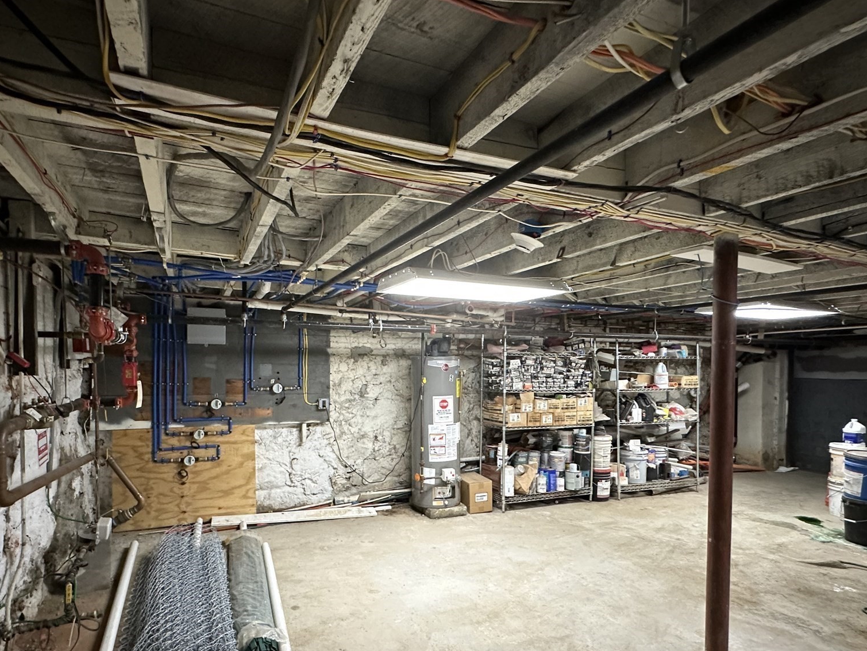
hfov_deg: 84.3
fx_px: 476
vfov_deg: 68.3
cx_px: 383
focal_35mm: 19
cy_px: 377
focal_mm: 2.22
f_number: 2.2
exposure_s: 1/60
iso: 400
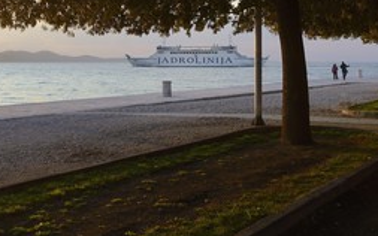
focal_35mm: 49
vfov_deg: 26.0
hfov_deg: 40.5
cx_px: 126
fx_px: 505
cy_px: 55
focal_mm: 29
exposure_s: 1/160
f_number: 8
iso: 200
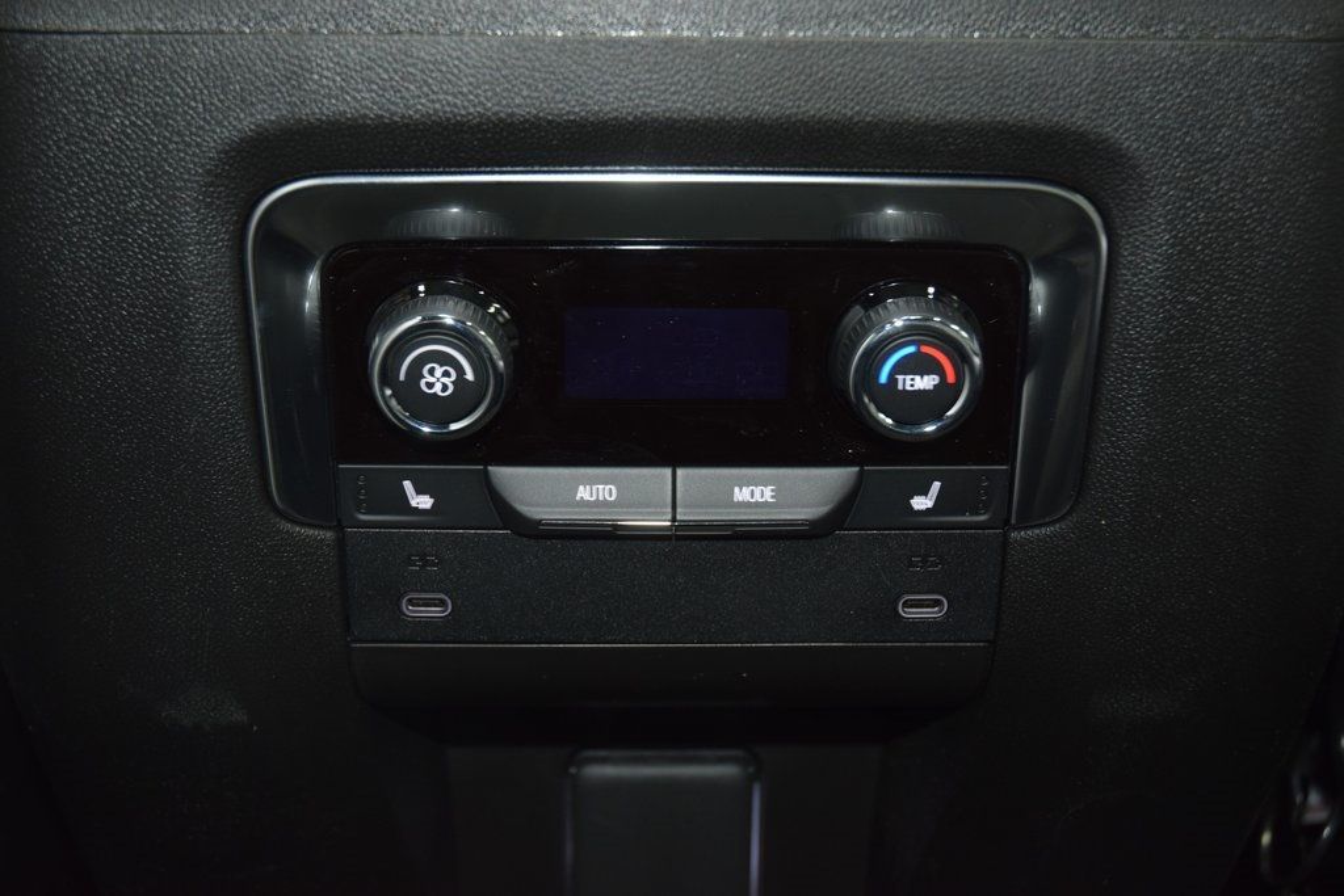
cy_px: 448
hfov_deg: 37.8
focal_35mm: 52
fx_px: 1960
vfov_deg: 25.8
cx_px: 672
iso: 800
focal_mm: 35
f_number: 4.2
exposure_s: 1/10
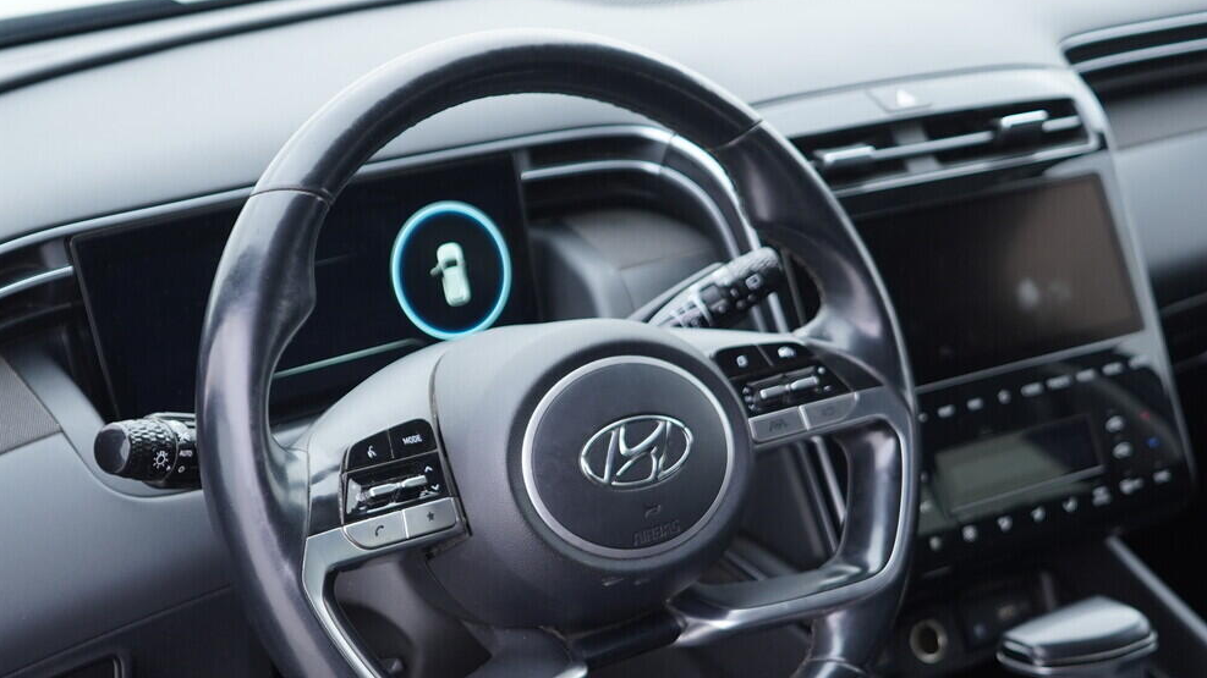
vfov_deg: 21.8
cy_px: 434
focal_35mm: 55
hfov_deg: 37.9
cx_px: 602
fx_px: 1760
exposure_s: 1/40
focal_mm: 24
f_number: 2.8
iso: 200
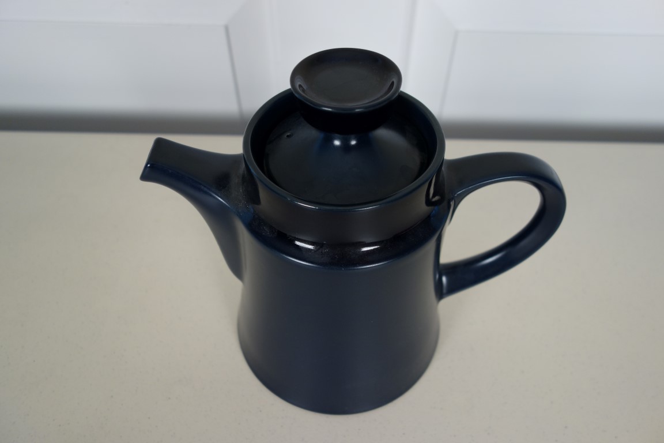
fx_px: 516
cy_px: 222
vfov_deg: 46.4
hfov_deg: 65.5
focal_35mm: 28
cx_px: 332
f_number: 2.2
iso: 320
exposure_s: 1/250
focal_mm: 10.4
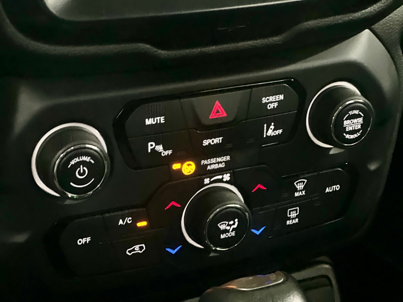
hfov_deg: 25.3
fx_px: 896
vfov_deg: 19.1
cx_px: 202
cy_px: 151
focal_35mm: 77
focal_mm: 9
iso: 2000
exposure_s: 1/15
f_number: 2.8
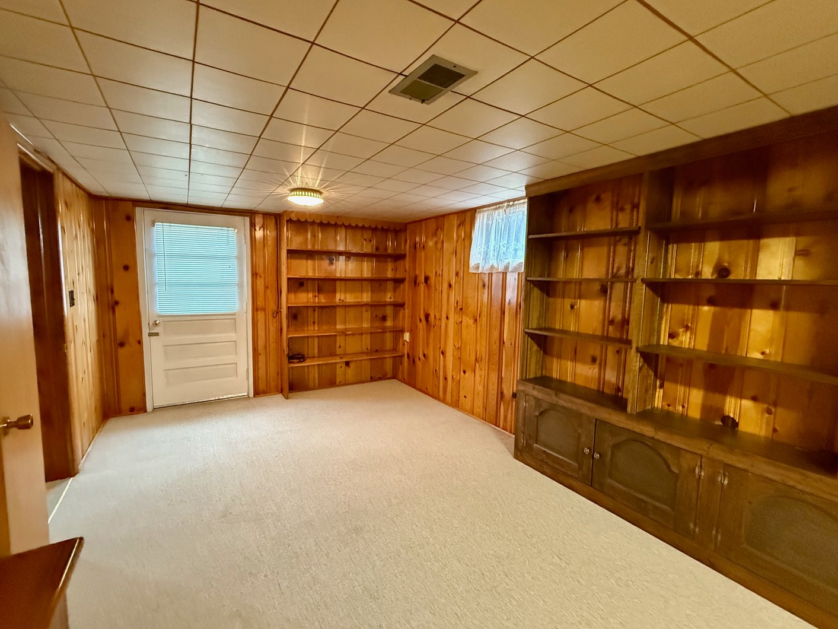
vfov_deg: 81.8
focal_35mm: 15
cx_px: 404
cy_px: 314
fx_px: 363
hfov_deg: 98.1
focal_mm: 2.22
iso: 1000
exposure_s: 1/60
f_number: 2.2
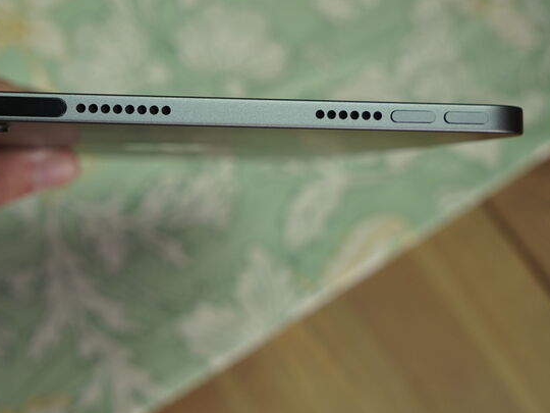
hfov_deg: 23.7
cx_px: 166
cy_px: 113
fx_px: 1303
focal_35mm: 82
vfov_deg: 17.9
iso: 500
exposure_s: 1/160
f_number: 6.3
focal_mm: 48
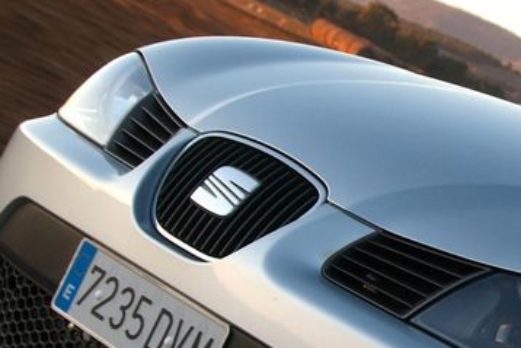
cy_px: 442
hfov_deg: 13.8
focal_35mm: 145
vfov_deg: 9.3
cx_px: 617
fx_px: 2099
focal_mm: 24
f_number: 4.8
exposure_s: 1/45
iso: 160
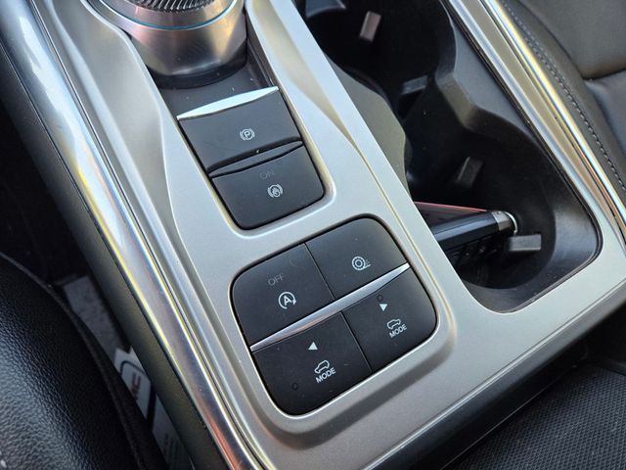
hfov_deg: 73.9
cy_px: 235
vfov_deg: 58.9
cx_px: 313
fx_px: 416
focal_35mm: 23
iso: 125
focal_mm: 5.4
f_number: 1.8
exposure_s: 1/180
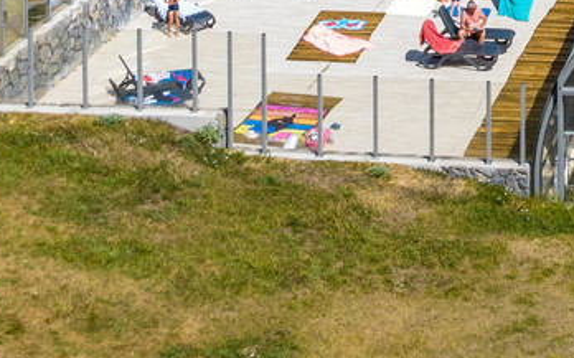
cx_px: 767
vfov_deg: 9.4
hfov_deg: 16.7
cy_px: -620
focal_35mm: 117
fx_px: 1829
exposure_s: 1/240
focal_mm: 12.3
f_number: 9
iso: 100
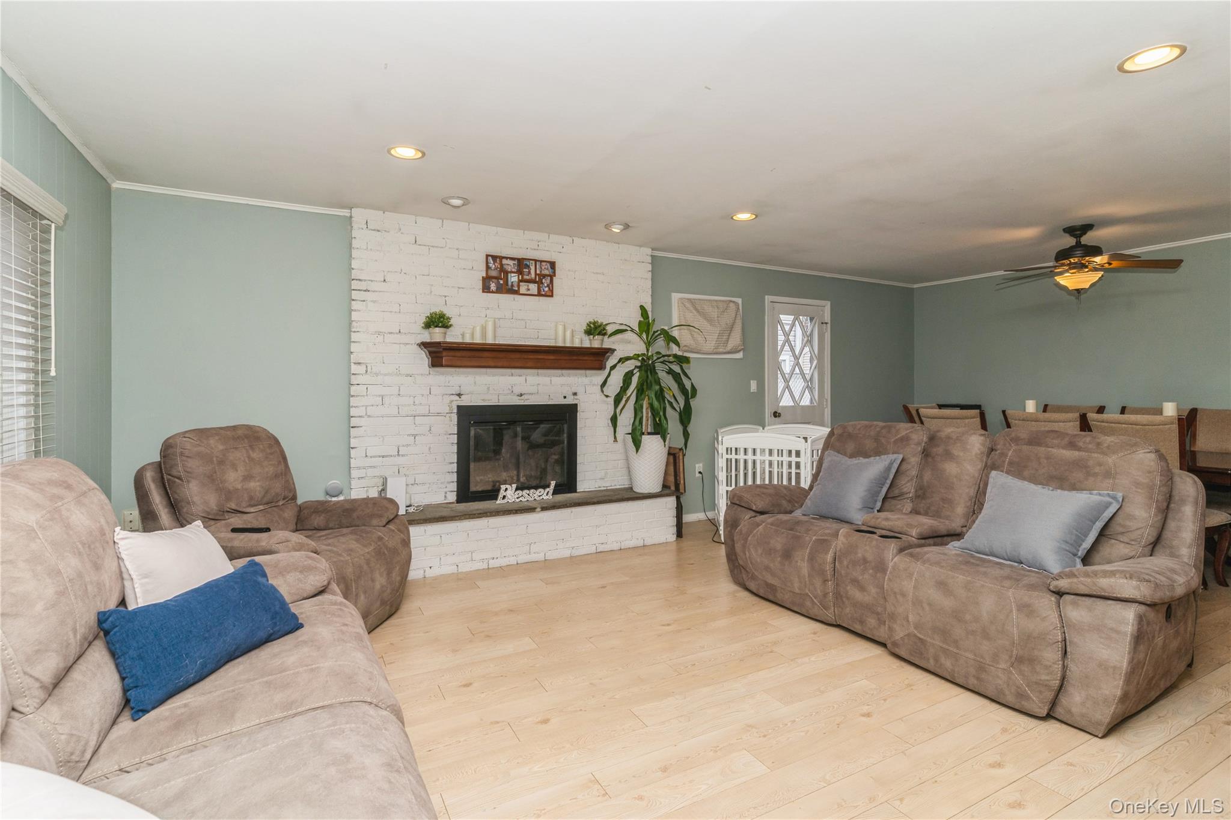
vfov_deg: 70.4
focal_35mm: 17
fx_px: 581
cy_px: 410
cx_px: 616
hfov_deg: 93.3
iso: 400
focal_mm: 17
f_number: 8
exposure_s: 1/160
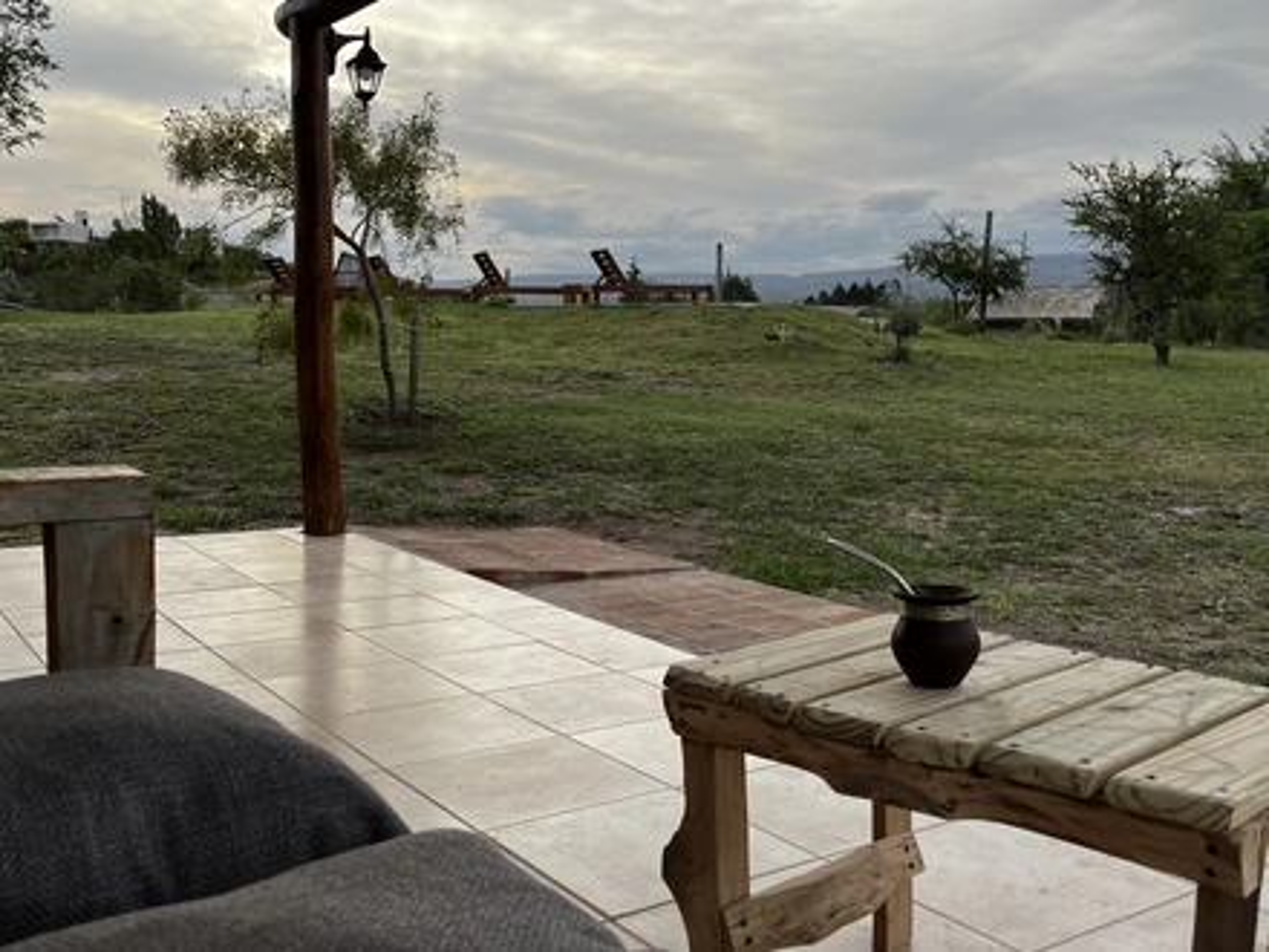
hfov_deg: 67.3
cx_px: 634
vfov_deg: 53.1
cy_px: 476
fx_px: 953
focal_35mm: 26
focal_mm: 5.1
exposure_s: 1/1441
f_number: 1.6
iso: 50
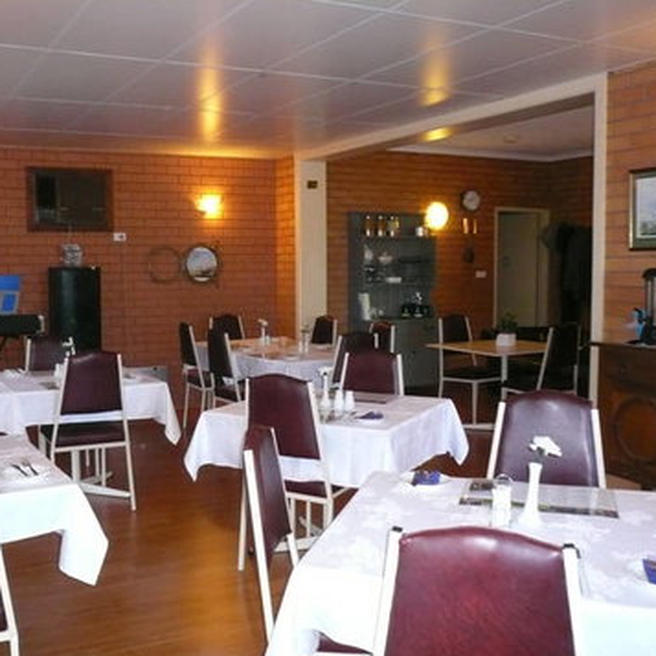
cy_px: 329
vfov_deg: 43.9
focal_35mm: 38
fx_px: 815
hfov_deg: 43.3
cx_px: 224
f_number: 2.9
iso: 400
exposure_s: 1/30
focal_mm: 5.2
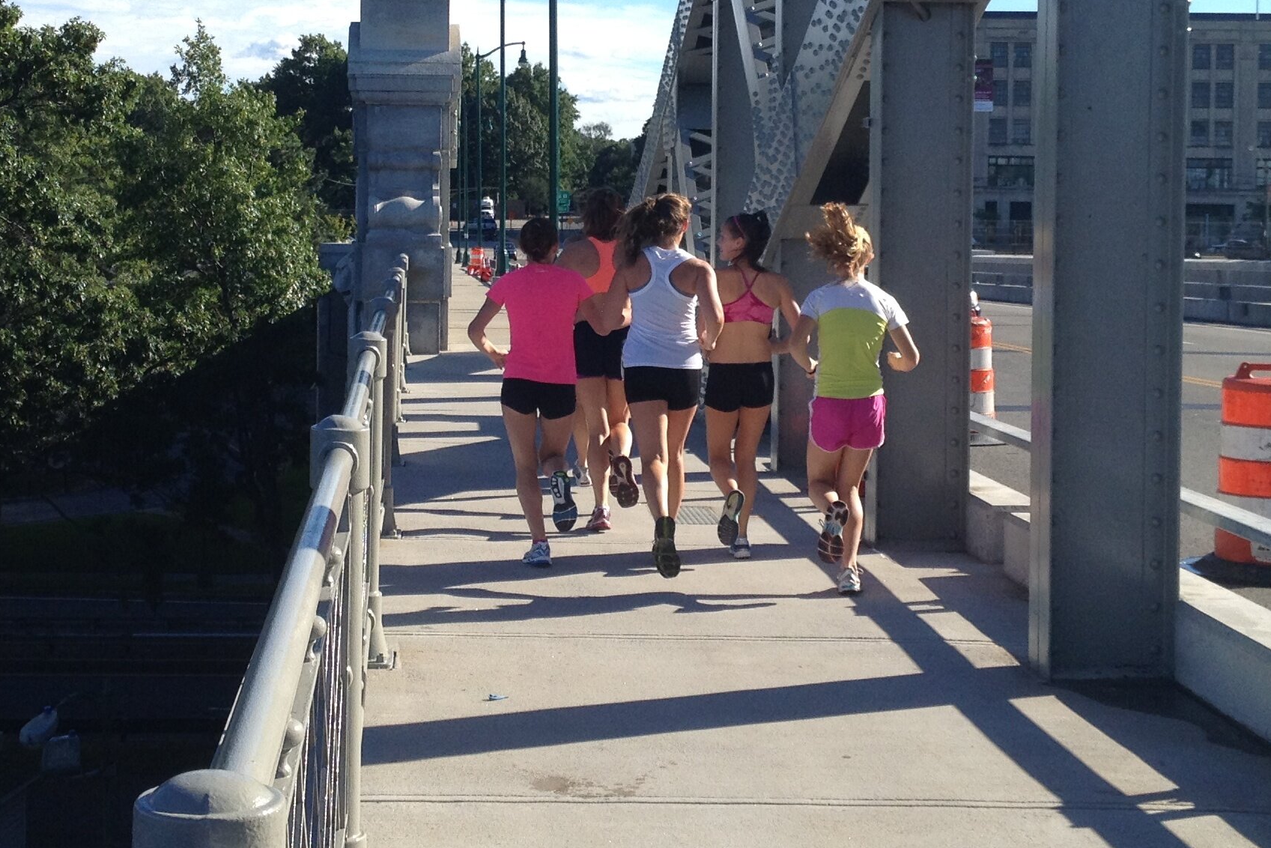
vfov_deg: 19.4
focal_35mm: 70
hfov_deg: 28.8
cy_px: 232
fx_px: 2472
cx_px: 585
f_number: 2.4
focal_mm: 4.28
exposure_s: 1/1255
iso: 64
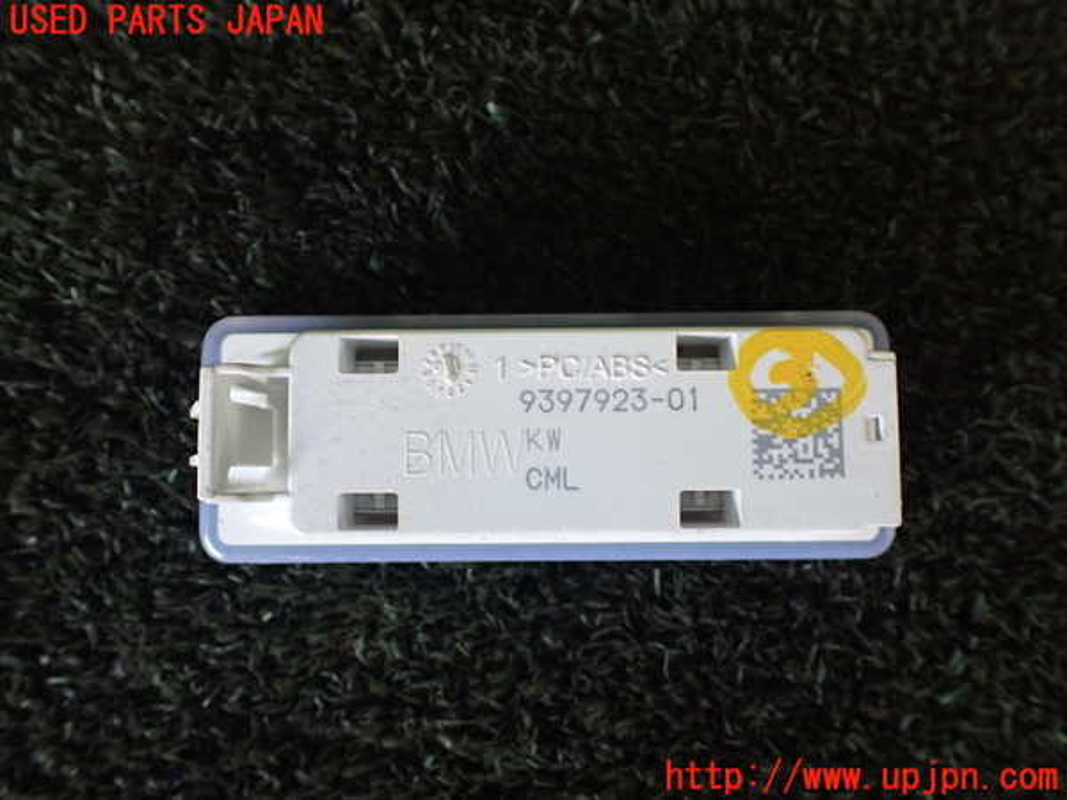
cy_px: 400
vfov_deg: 46.8
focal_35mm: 30
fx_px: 925
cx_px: 534
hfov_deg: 60.0
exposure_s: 1/125
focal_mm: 5.4
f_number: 2.3
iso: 640
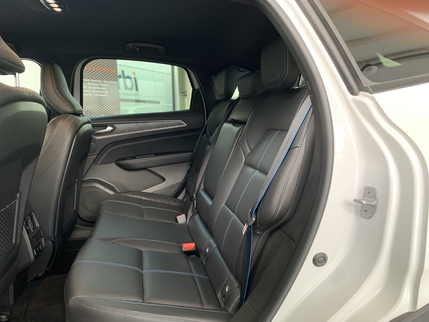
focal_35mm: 26
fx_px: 322
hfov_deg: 67.3
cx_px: 214
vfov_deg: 53.1
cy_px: 161
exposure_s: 1/60
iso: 250
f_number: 1.8
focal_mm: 4.25
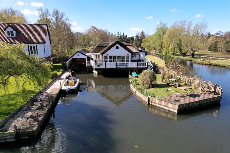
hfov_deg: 78.6
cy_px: 76
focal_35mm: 22
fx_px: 141
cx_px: 115
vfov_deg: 57.2
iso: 100
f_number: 2.8
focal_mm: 8.38
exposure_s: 1/160
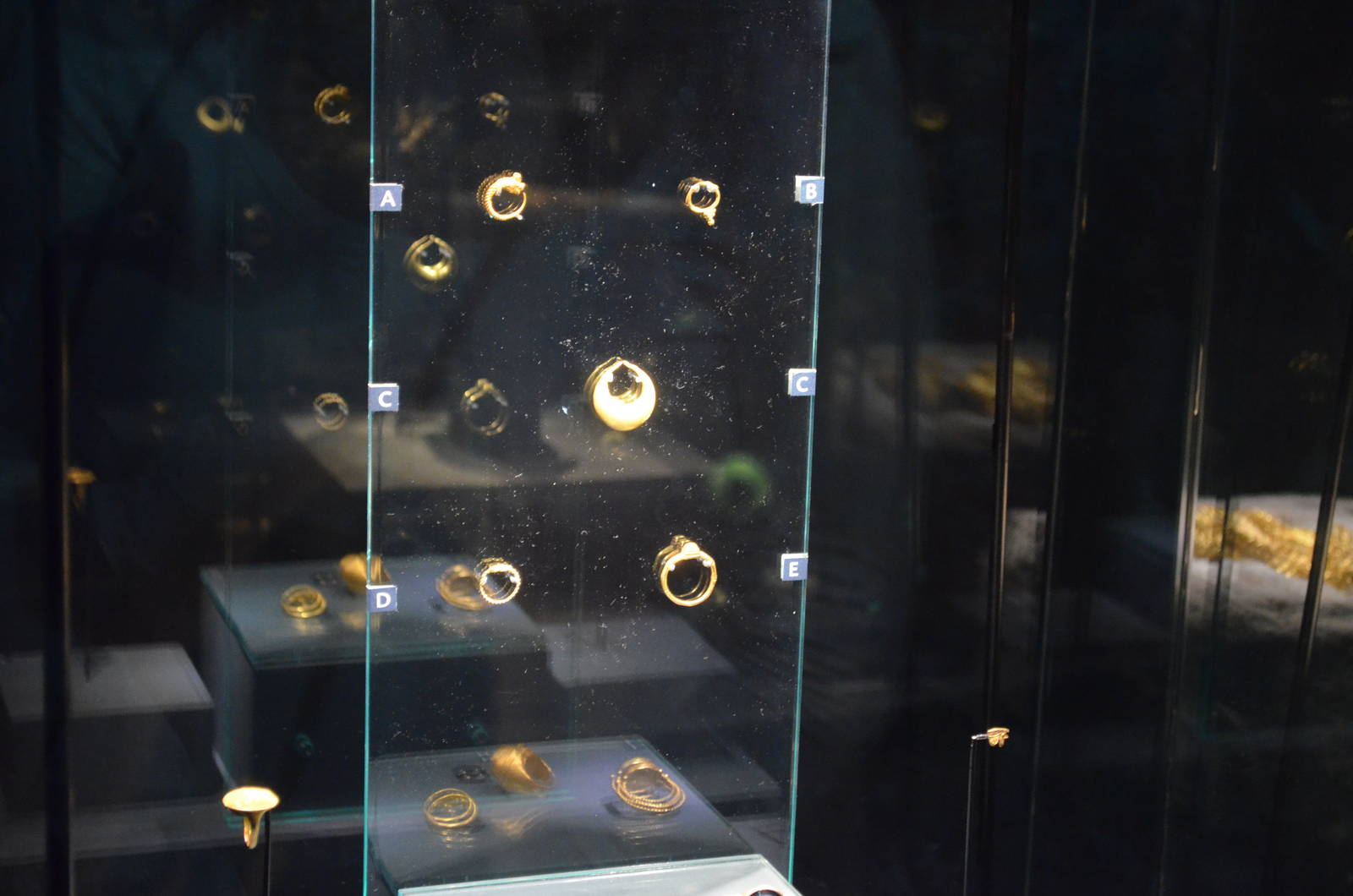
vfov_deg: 18.8
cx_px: 676
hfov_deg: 28.1
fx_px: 2701
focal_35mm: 72
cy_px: 448
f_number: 5.3
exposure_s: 1/25
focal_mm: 48
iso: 3200
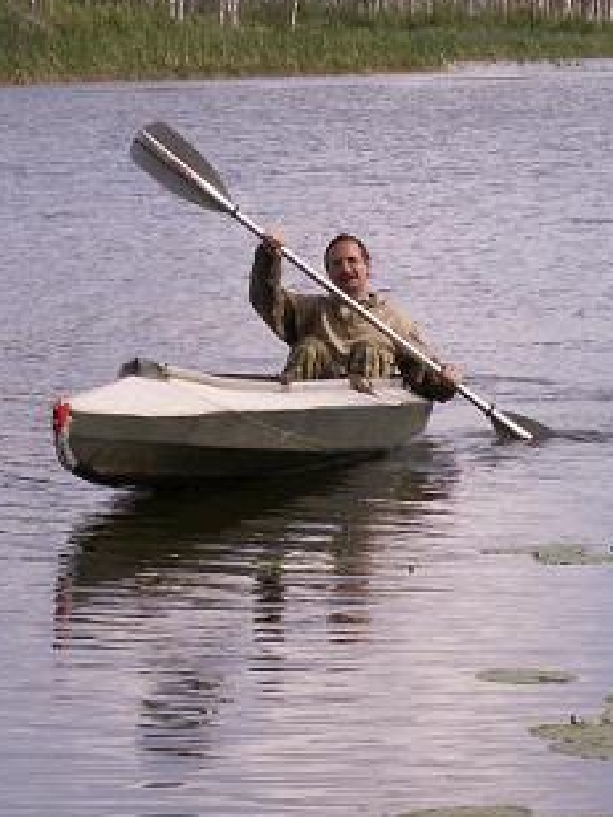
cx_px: 199
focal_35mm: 241
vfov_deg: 8.2
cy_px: 194
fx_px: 5690
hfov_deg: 6.2
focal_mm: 19.02
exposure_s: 1/160
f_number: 8
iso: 50
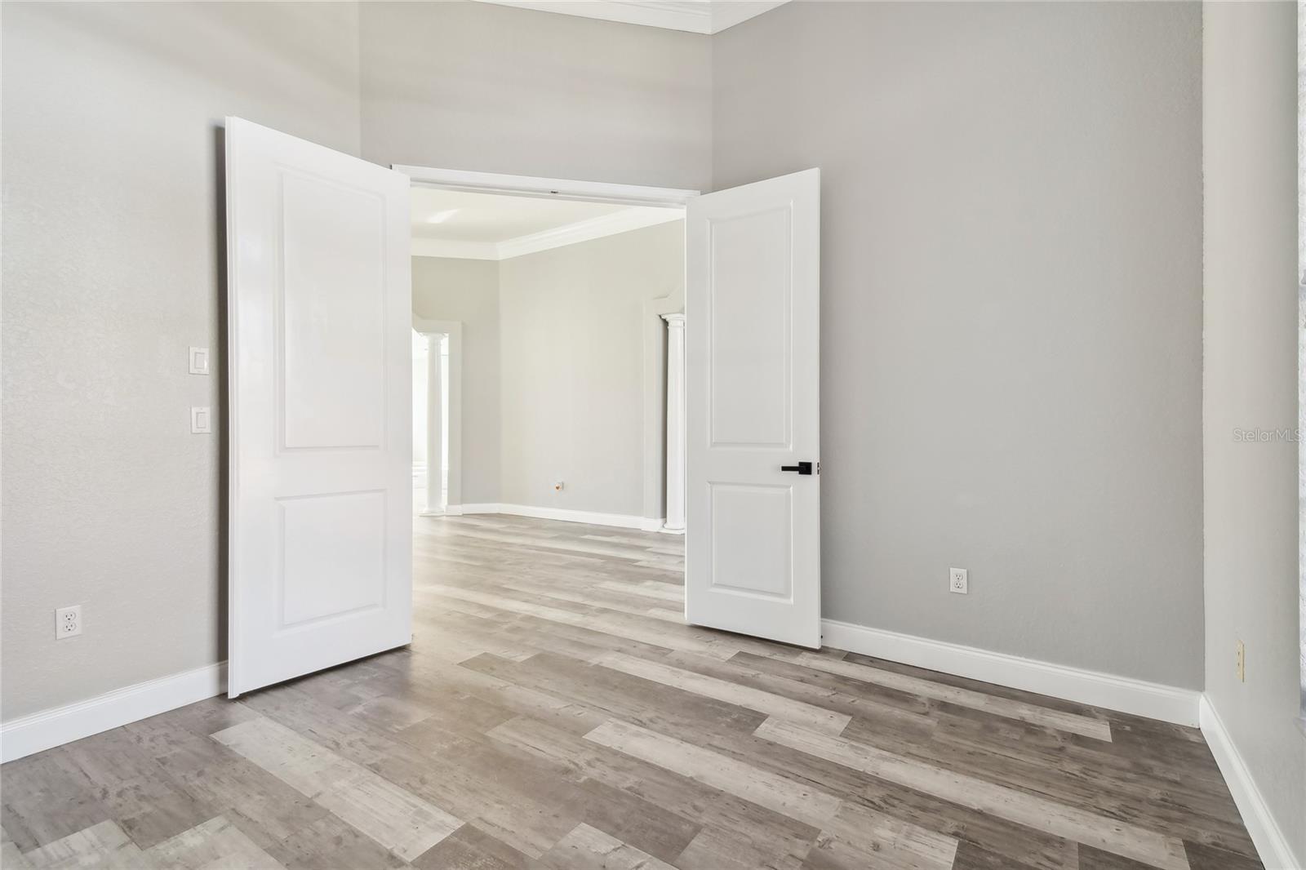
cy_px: 435
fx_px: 544
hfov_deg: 100.4
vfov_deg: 77.3
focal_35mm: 15
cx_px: 653
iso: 100
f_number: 7.1
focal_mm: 10
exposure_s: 1/8
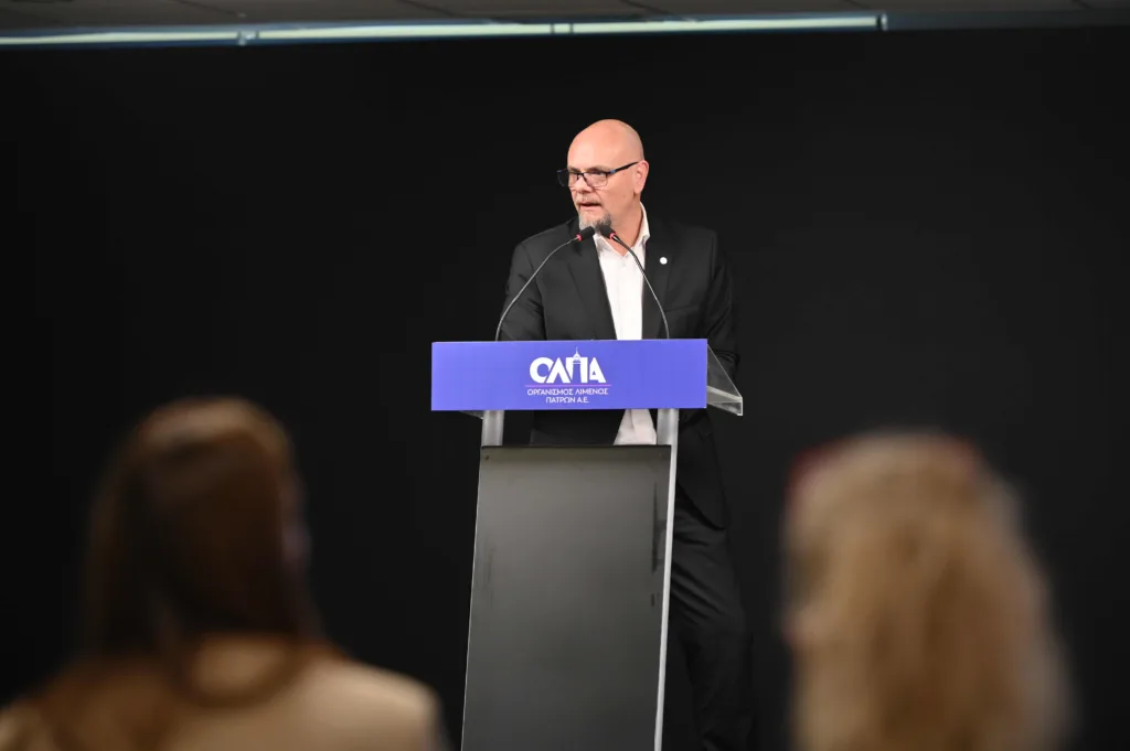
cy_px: 376
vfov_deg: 8.8
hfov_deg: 13.3
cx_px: 565
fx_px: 4861
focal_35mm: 155
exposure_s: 1/200
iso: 2000
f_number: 2.8
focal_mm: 155
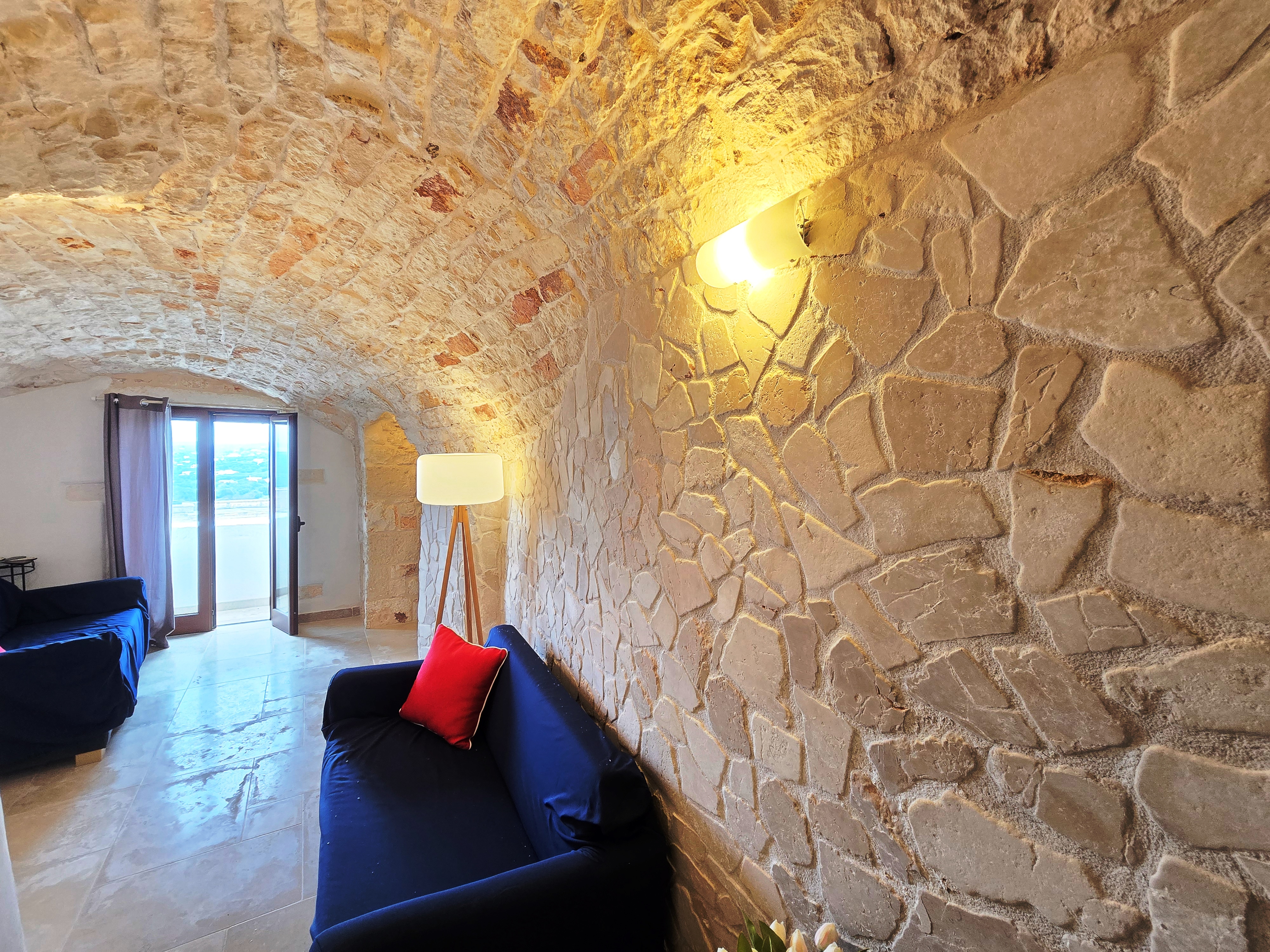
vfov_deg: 89.9
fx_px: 477
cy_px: 476
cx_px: 635
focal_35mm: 13
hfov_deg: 106.2
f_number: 2.2
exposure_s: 1/50
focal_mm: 2.2
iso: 200
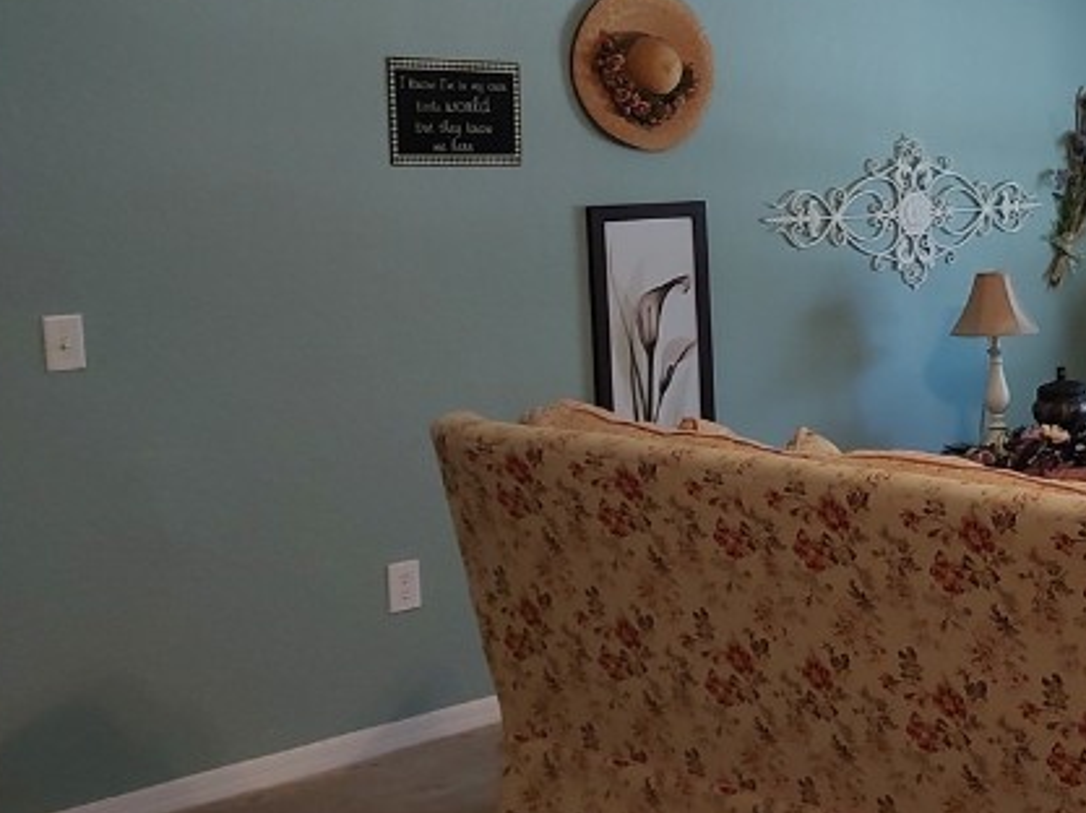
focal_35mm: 59
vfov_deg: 24.7
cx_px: 1294
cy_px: 336
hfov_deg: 28.6
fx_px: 1849
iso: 888
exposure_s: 1/60
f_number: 1.9
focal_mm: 5.88
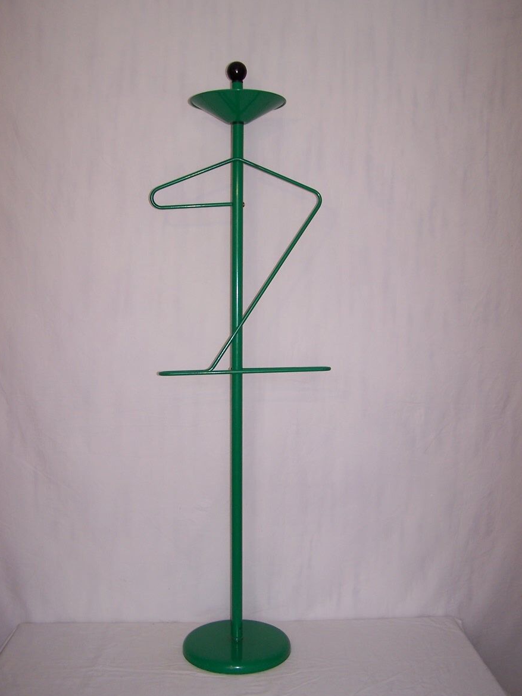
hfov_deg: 36.8
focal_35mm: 39
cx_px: 264
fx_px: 784
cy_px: 347
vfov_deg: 47.9
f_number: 2.8
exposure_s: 1/60
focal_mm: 6.3
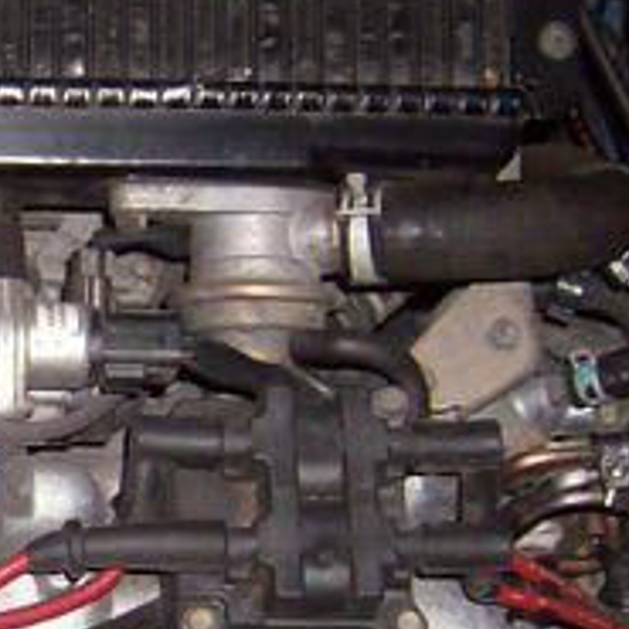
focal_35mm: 110
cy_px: 495
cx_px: -129
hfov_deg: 15.3
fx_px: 2261
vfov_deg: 15.7
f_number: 2.8
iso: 200
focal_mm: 6
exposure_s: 1/60
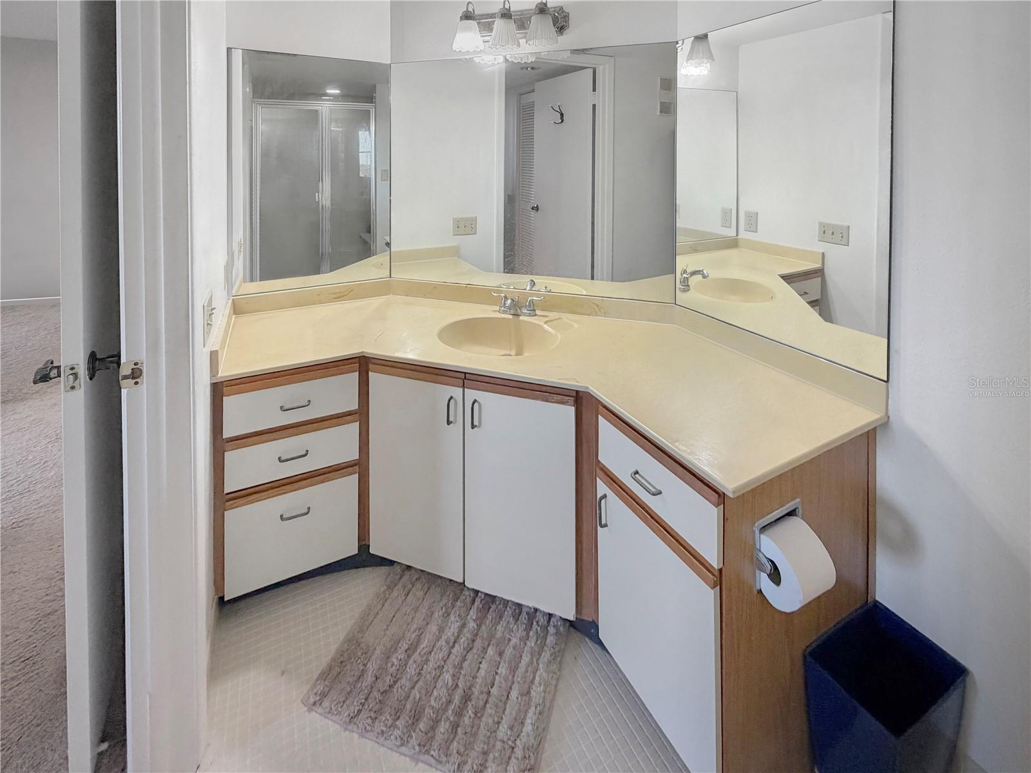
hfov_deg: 102.1
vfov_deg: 85.7
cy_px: 386
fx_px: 417
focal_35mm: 14
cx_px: 516
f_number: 2.2
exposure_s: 1/60
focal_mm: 2.22
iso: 250
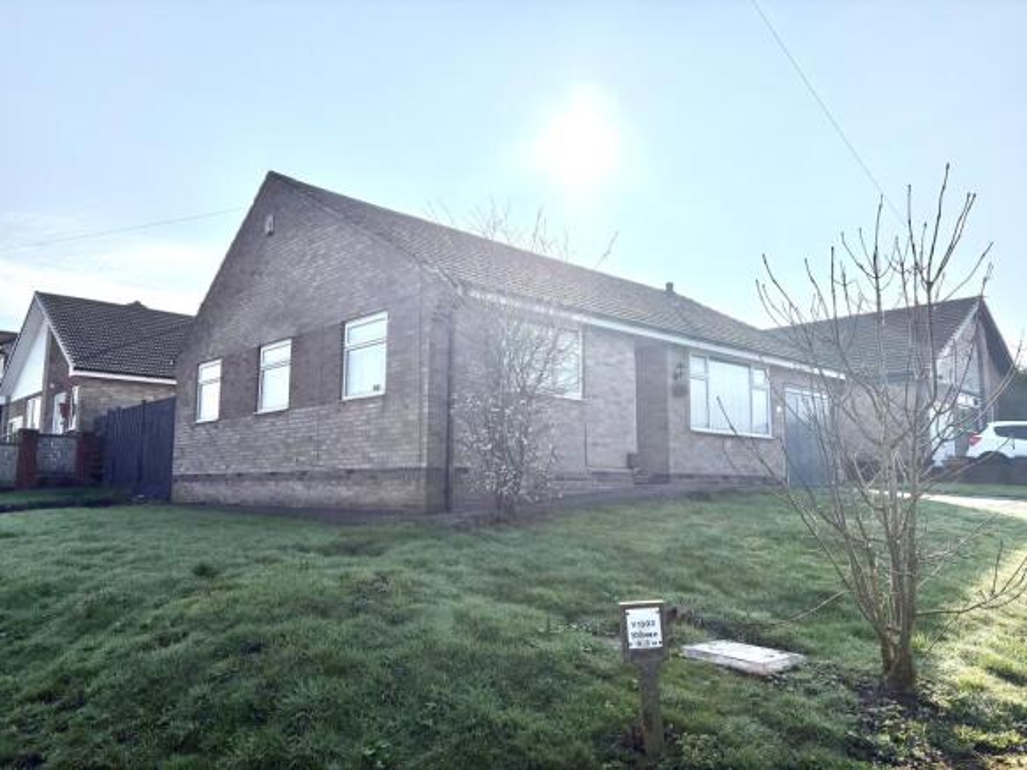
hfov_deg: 67.3
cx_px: 514
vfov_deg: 53.0
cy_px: 385
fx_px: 771
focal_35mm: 26
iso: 40
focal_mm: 5.96
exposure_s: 1/10101
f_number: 1.6
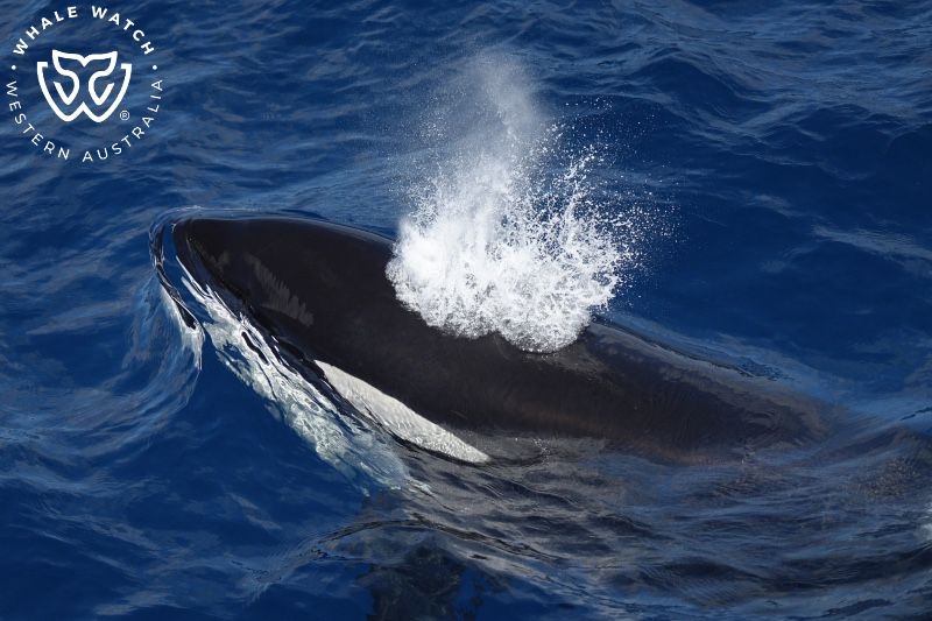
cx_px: 466
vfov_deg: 9.1
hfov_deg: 13.7
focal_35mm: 150
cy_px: 310
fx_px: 3882
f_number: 5
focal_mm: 150
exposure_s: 1/8000
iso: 1000
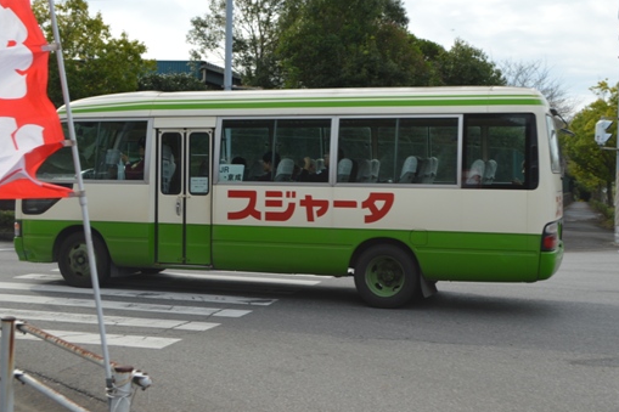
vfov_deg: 27.4
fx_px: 842
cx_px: 322
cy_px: 162
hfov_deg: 40.3
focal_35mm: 49
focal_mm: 26
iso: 100
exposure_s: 1/250
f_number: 8
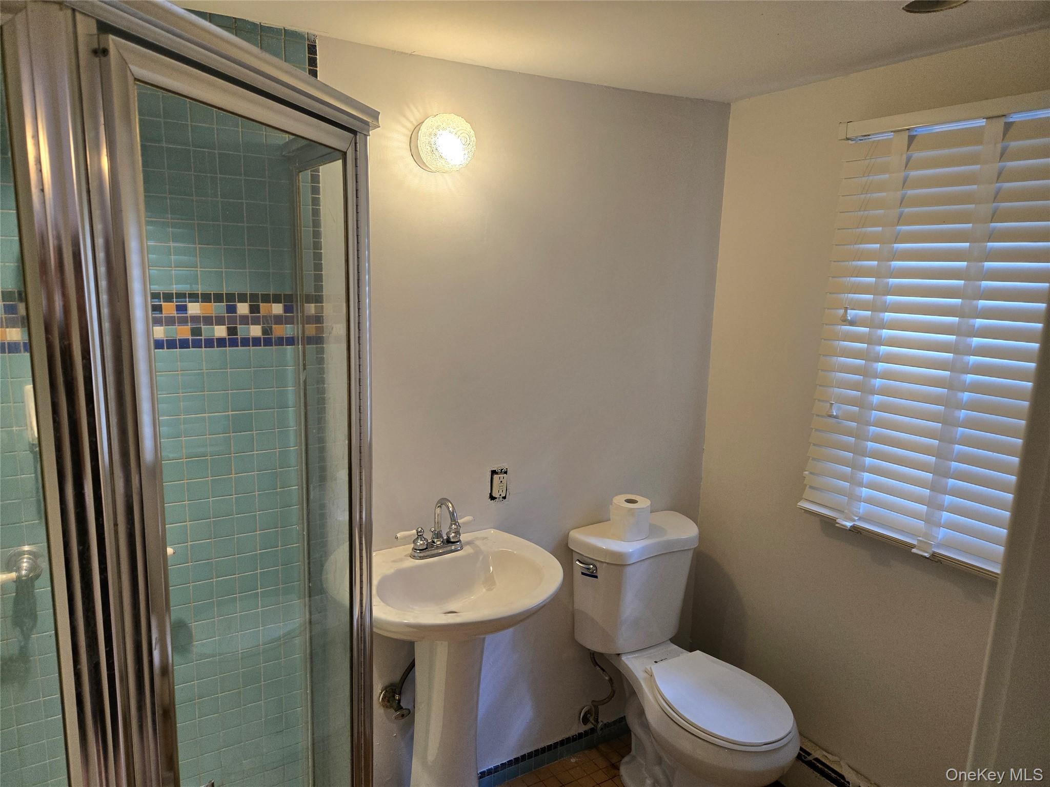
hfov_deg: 73.9
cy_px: 394
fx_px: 698
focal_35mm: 23
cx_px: 525
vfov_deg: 58.9
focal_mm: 5.4
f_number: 1.8
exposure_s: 1/120
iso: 250
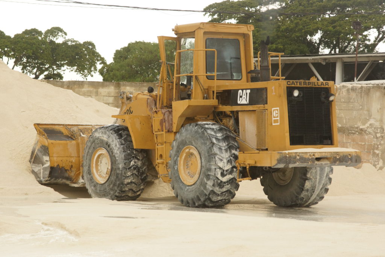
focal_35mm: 135
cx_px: 192
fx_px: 1444
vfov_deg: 10.2
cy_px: 128
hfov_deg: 15.2
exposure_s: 1/100
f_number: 8
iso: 800
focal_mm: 90
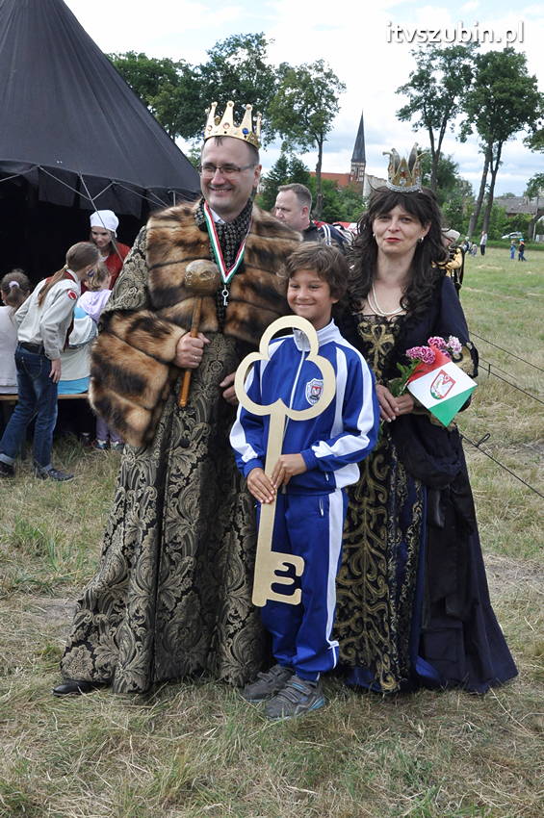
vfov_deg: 41.1
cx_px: 272
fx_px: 1090
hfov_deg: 28.0
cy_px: 409
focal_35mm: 48
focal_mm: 32
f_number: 20
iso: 1250
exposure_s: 1/160
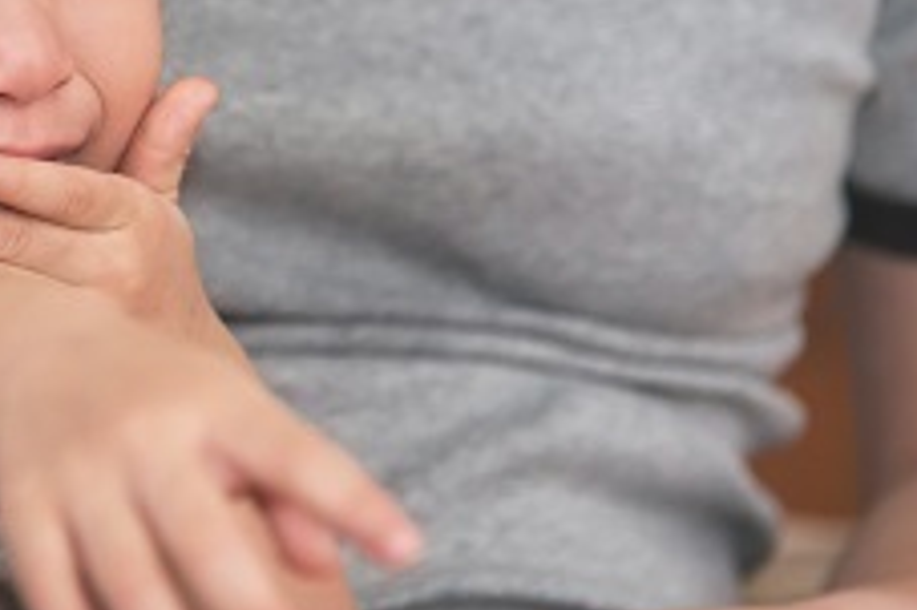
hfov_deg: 6.5
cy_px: 85
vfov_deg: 4.3
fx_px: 8069
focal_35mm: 317
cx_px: 0
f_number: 4
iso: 1600
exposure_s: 1/200
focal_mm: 120
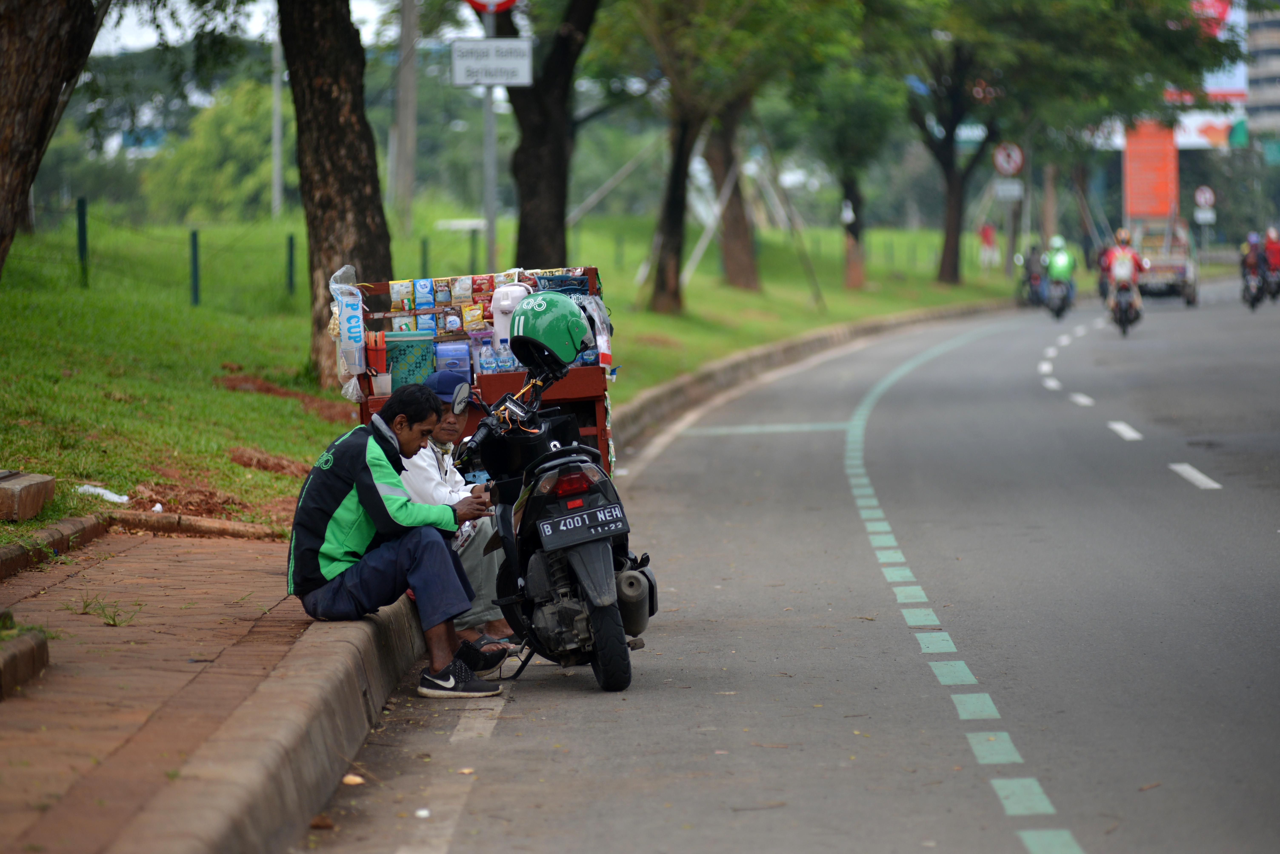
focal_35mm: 155
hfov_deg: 13.2
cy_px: 427
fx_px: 5513
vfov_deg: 8.9
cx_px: 640
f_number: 2.8
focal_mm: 155
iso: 400
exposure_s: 1/4000
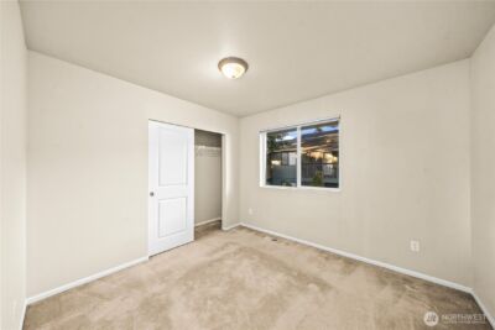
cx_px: 248
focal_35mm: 12
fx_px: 165
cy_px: 165
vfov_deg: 90.1
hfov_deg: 112.6
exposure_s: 1/4
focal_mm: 12
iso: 1000
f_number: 6.7
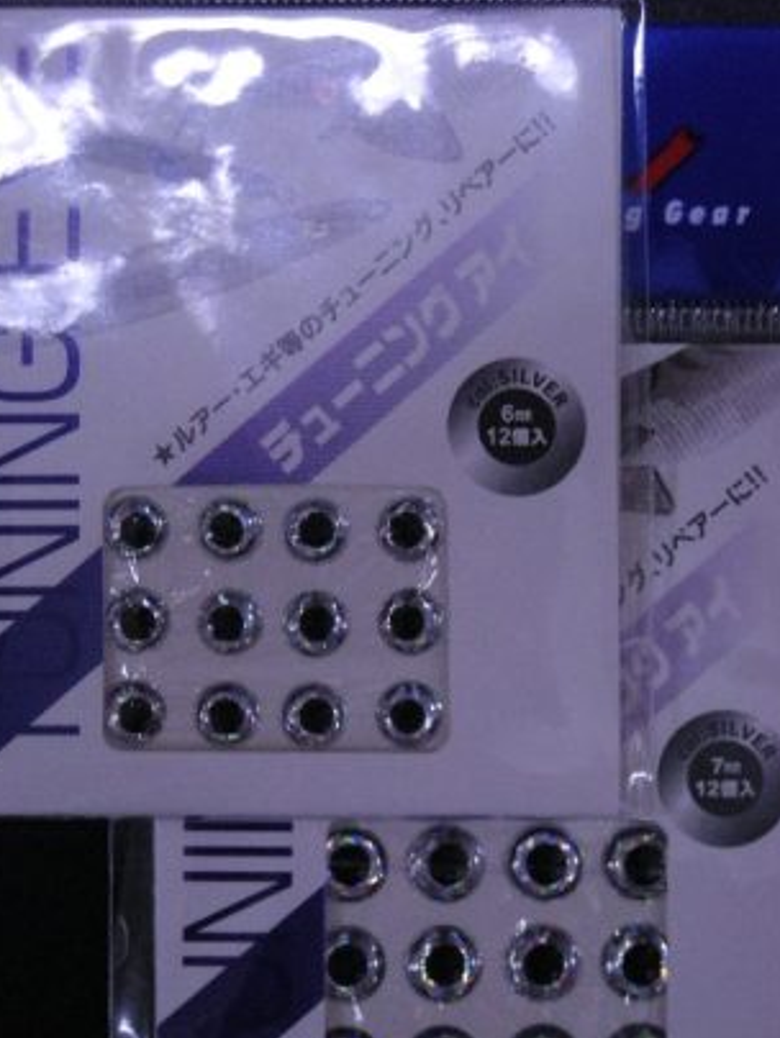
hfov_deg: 17.6
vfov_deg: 23.3
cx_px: 372
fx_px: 2522
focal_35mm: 84
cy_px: 566
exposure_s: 1/51.4
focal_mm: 12.3
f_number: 3.9
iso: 400
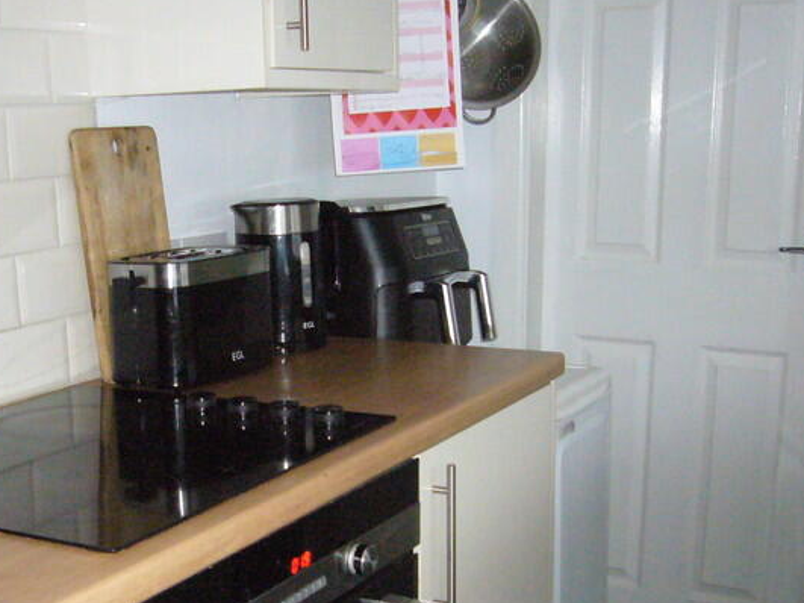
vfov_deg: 26.7
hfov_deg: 35.2
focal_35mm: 54
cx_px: 270
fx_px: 1254
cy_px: 455
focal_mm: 4.6
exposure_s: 1/30
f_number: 2.8
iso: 400
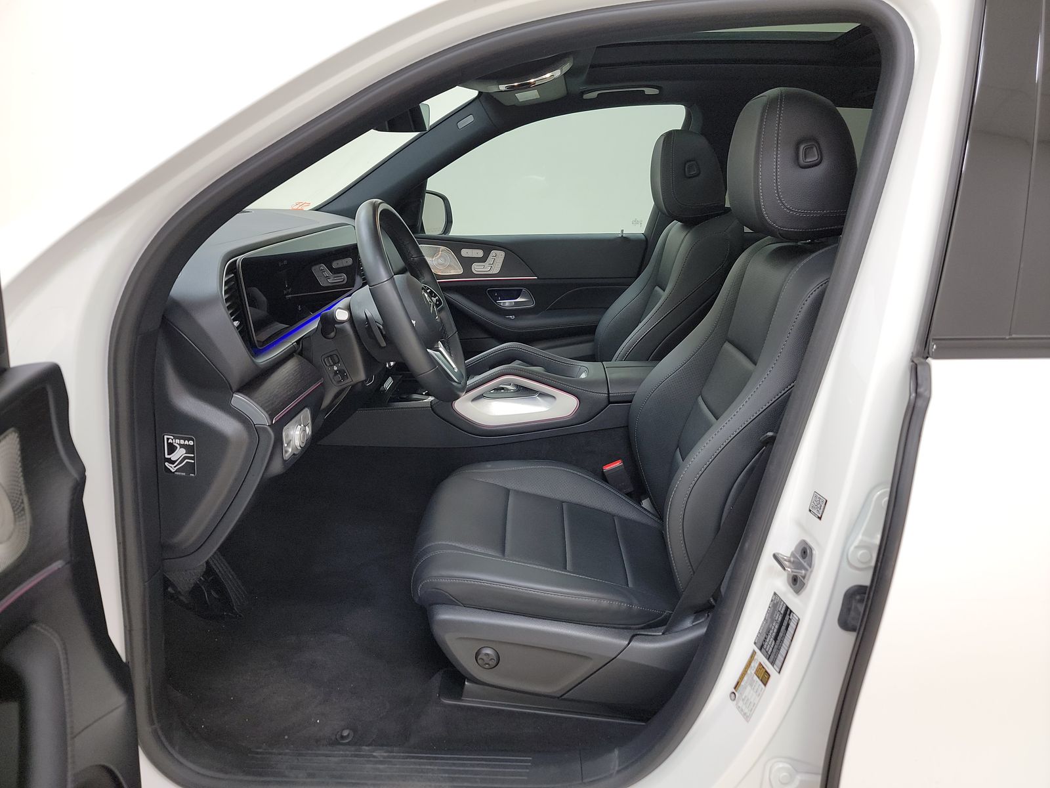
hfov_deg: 71.6
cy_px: 394
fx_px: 728
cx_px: 525
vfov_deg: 56.8
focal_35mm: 24
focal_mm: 6.7
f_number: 1.8
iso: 92
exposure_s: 1/59
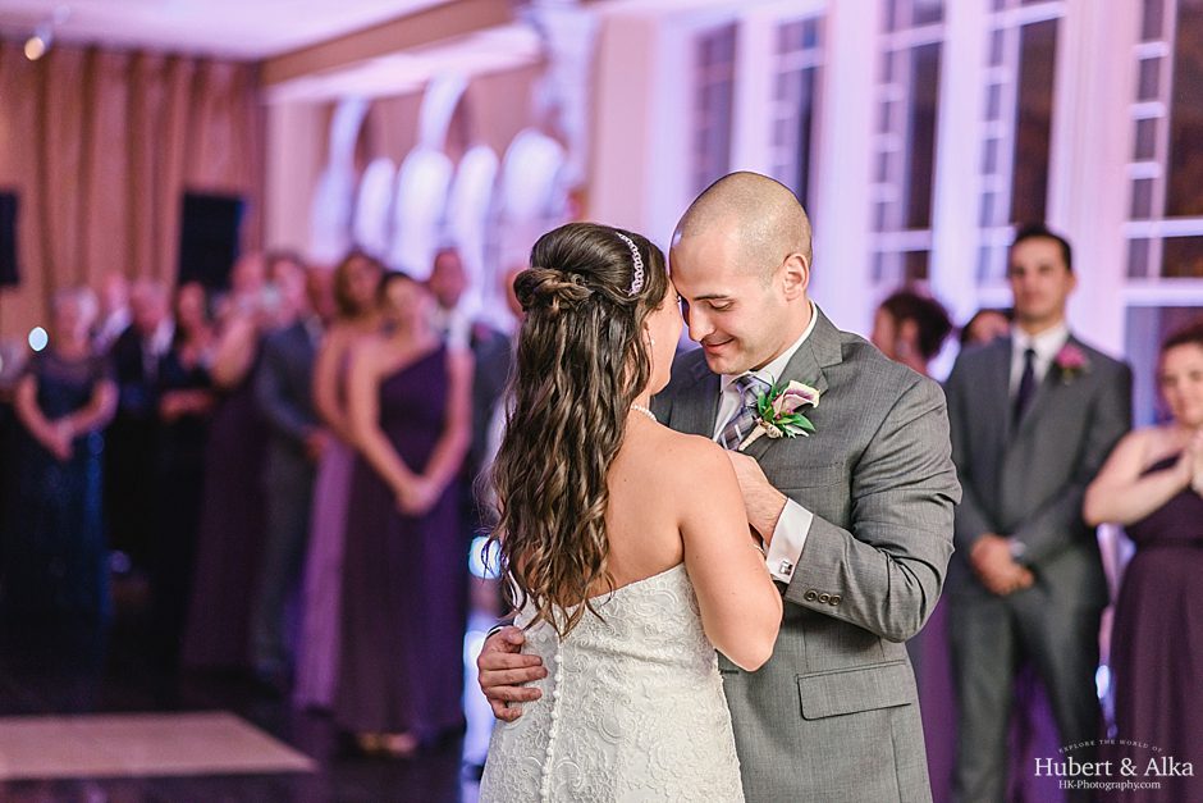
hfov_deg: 23.9
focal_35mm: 85
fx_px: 2841
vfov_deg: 16.1
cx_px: 602
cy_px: 402
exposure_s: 1/100
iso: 640
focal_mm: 85
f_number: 1.8
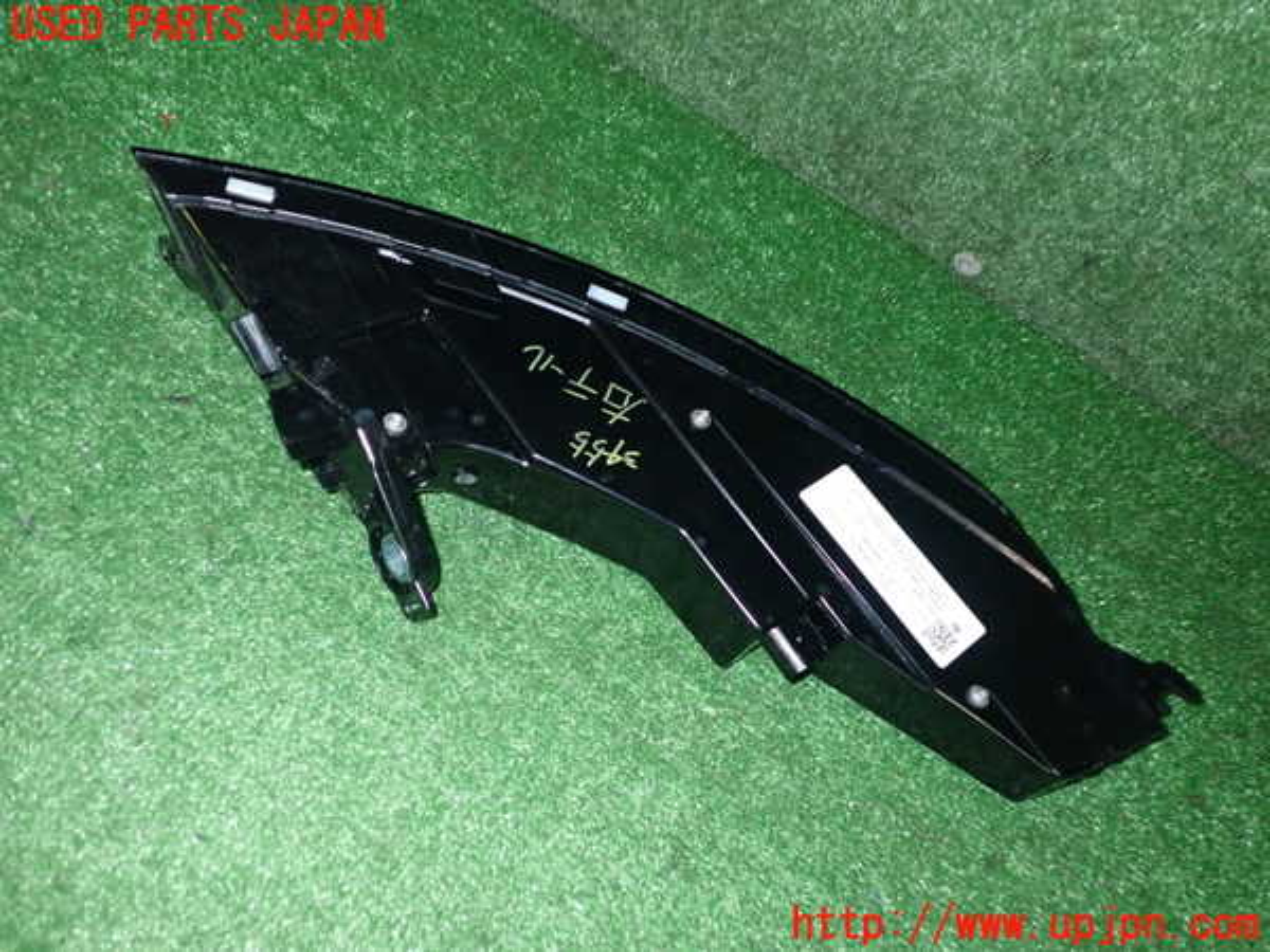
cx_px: 635
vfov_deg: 46.8
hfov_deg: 60.0
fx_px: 1101
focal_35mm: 30
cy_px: 476
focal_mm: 5.4
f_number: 6.3
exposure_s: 1/30
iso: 800
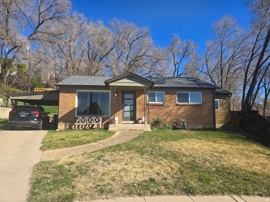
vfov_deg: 58.9
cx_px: 135
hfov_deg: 73.9
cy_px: 101
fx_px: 179
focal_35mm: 23
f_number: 1.7
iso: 12
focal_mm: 6.3
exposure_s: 1/545
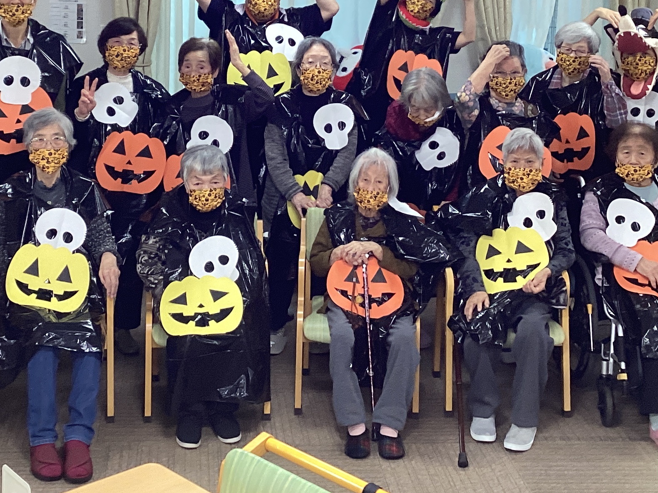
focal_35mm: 64
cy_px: 67
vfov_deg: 22.5
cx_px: 260
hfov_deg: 30.2
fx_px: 1217
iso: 125
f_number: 2.4
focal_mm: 3.3
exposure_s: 1/50
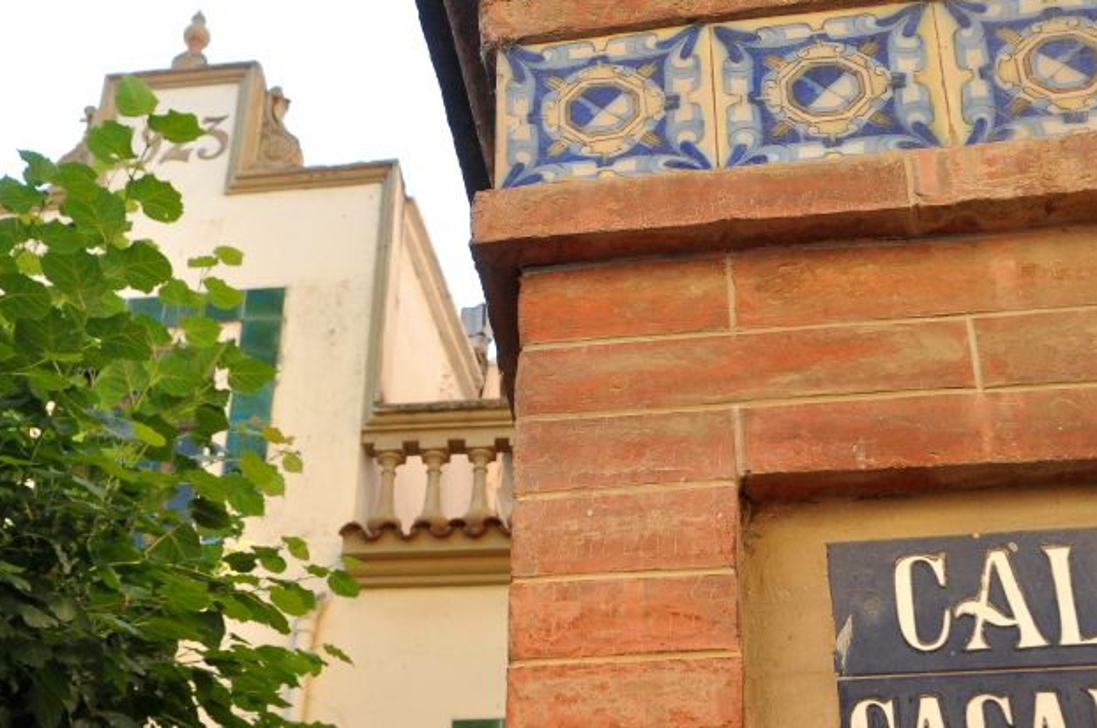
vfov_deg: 20.3
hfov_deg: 30.0
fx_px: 2033
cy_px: 368
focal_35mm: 67
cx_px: 397
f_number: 9
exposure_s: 1/320
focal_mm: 27
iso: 500
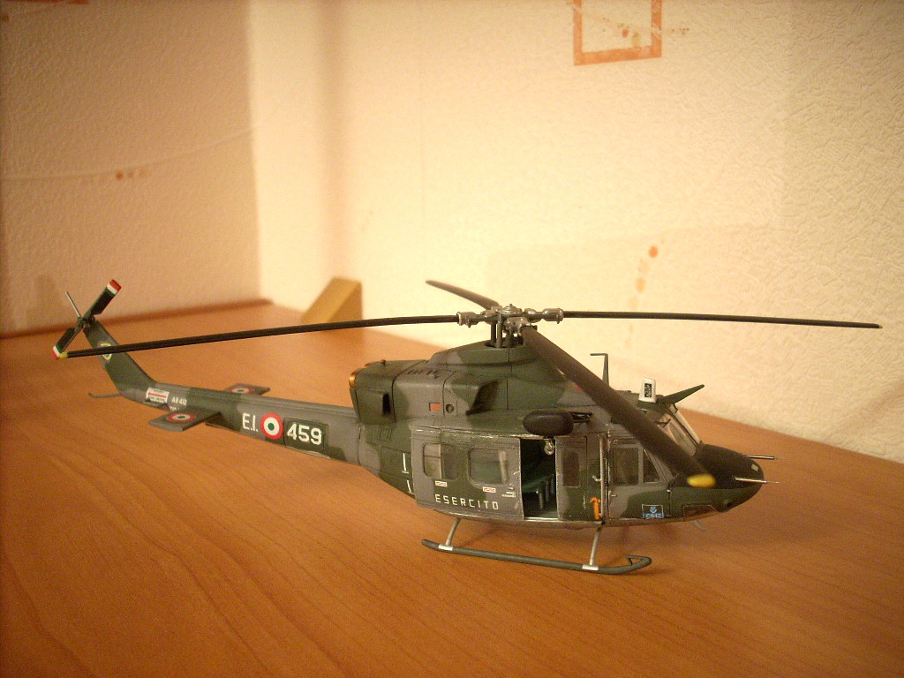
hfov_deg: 50.1
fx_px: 966
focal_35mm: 37
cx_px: 452
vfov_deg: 38.7
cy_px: 339
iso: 270
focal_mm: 6.2
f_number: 2.8
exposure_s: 1/4
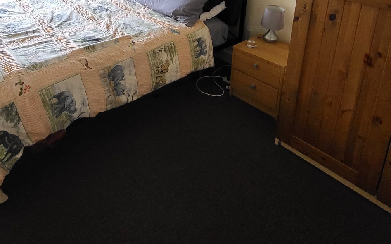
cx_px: 134
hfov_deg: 64.9
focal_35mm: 28
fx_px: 298
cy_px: -11
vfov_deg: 38.5
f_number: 2.2
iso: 250
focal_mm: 1.74
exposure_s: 1/50
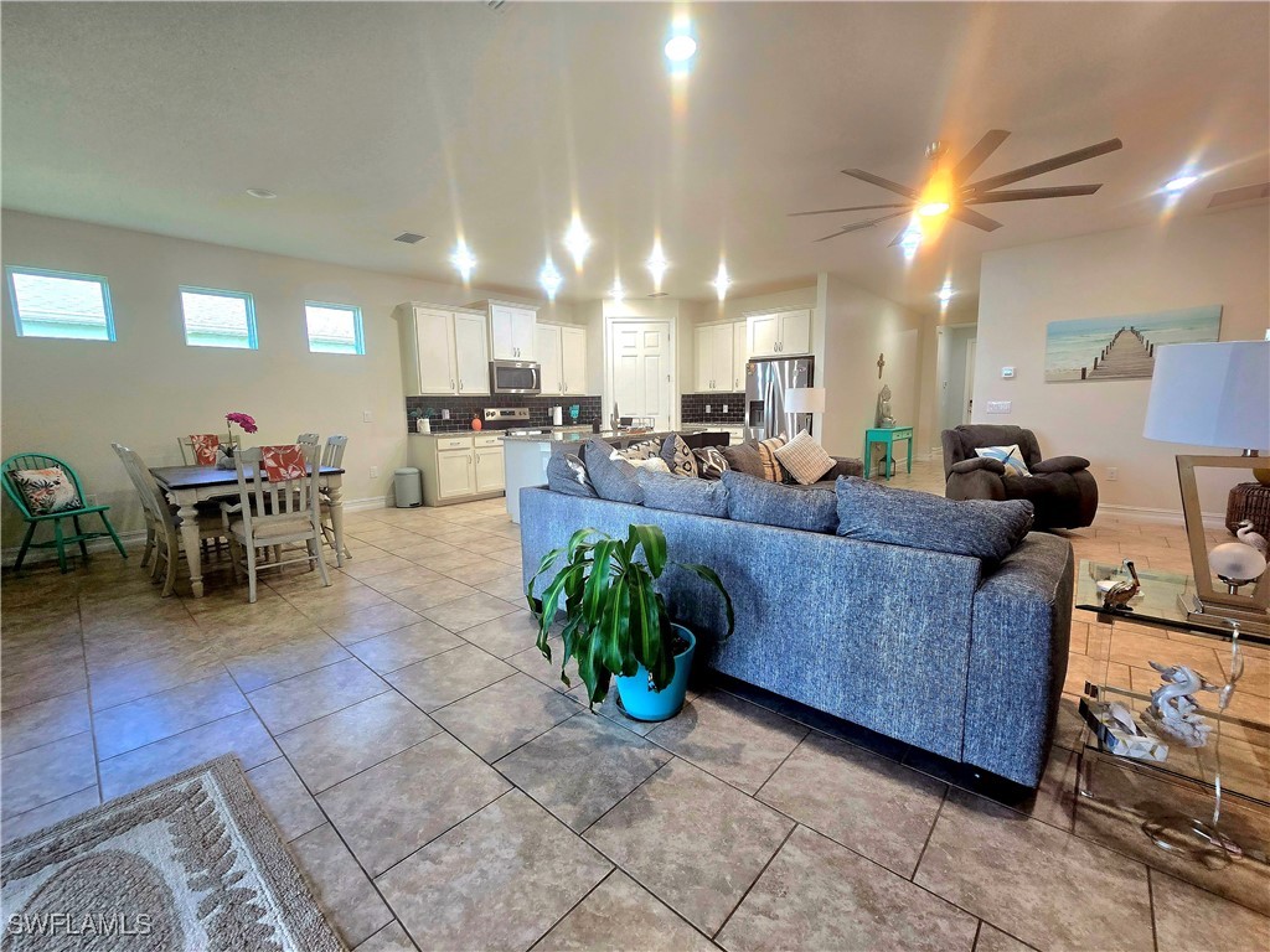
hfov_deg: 106.2
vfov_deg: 89.9
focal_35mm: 13
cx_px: 635
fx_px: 477
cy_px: 476
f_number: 2.2
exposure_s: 1/60.2
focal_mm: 2.2
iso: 125
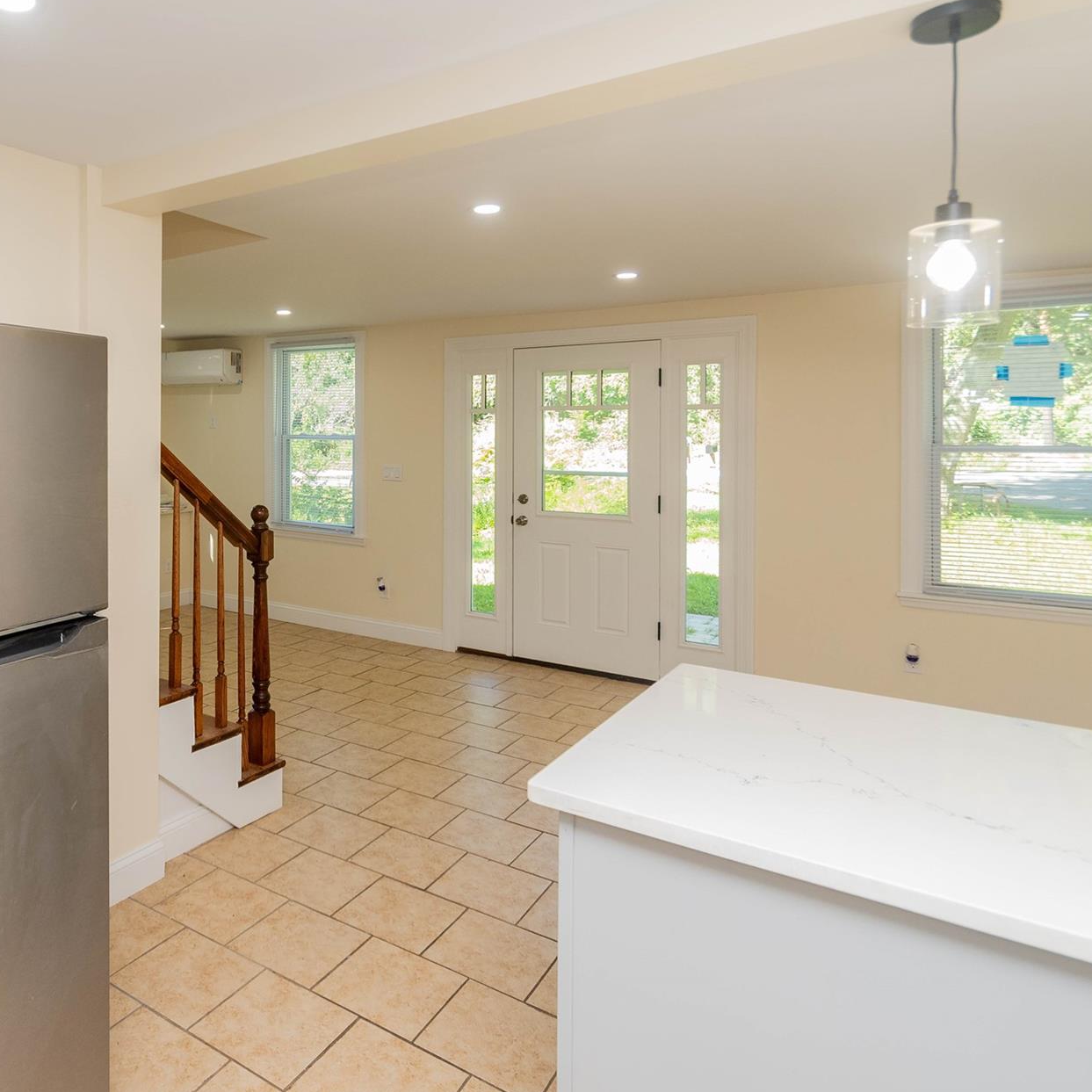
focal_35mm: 21
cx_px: 330
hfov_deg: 69.2
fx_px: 749
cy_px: 529
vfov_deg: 72.1
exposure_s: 1/60
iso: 500
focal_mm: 10
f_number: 5.6
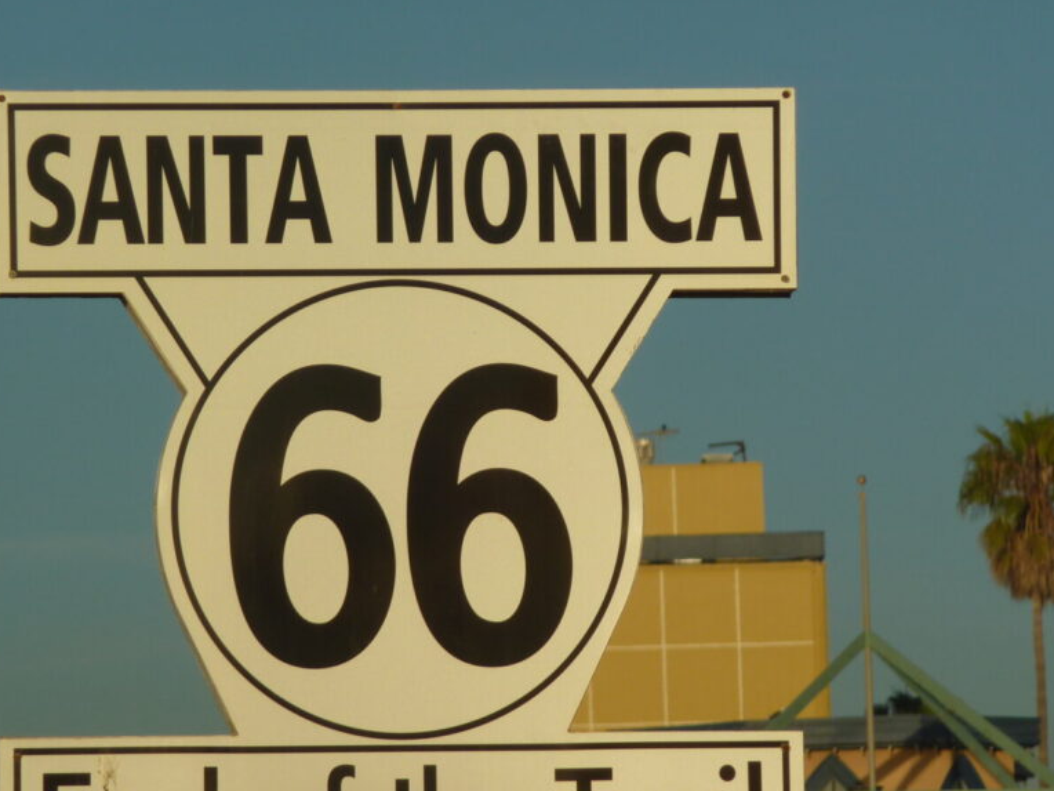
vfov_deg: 3.7
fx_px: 12240
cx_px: 446
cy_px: 482
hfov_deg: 4.9
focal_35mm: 402
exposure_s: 1/800
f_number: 5.6
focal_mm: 49.2
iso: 80
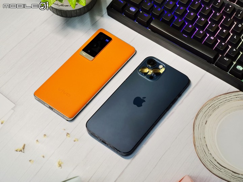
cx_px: 122
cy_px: 91
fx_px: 569
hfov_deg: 24.1
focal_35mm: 81
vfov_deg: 18.2
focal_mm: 7.48
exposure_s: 1/50
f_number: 2.4
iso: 125
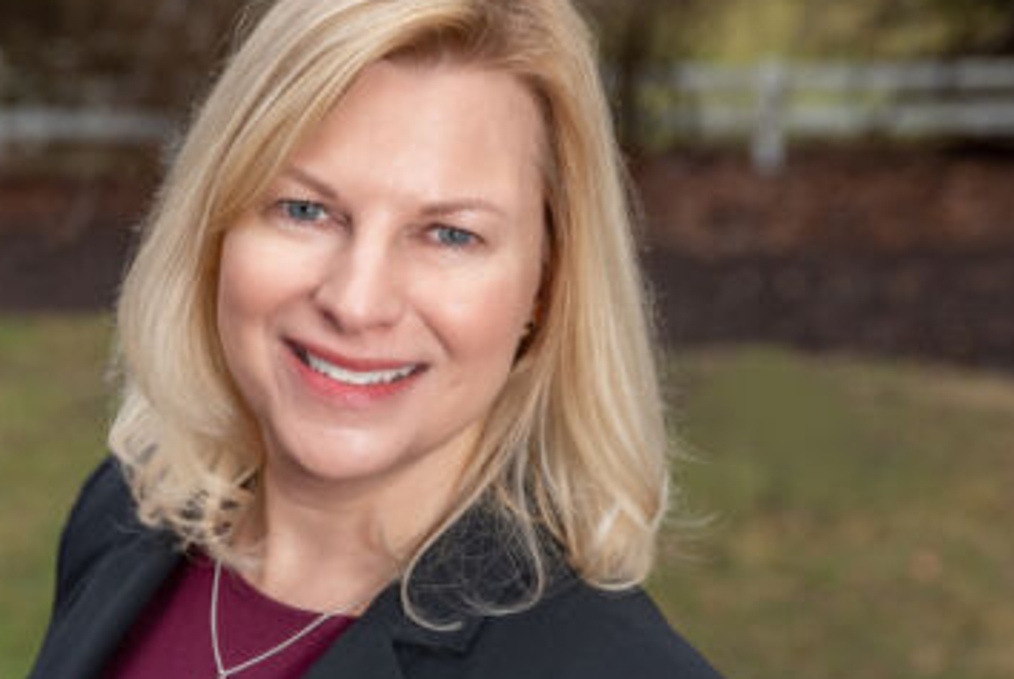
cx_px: 421
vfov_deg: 10.8
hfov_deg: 16.1
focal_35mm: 127
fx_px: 3582
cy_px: 347
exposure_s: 1/100
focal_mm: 90
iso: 320
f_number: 5.6
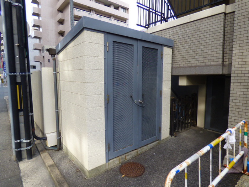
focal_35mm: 20
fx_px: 144
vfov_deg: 66.0
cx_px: 124
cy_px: 94
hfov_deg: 81.7
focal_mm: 3.58
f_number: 2.8
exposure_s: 1/250
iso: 100
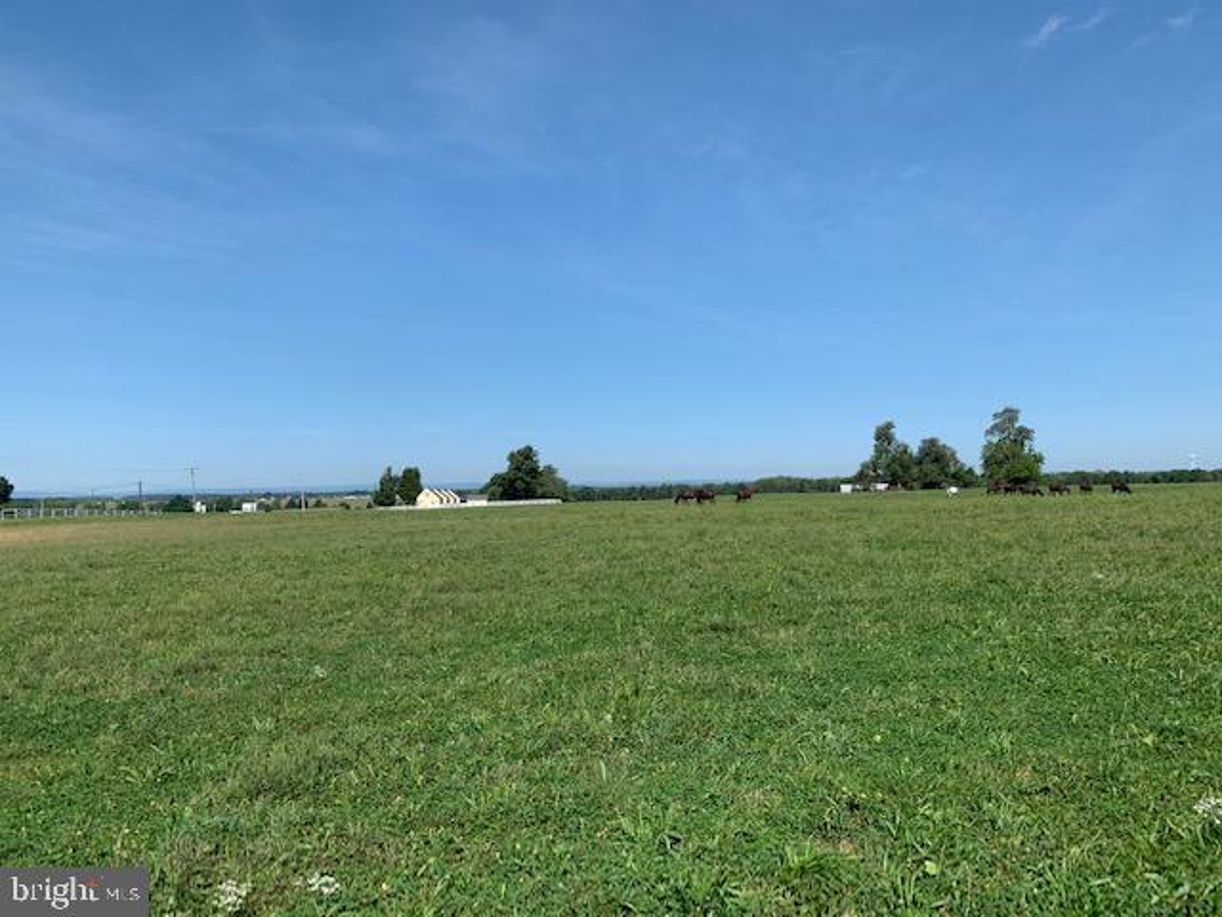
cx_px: 611
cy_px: 458
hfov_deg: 67.3
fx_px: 918
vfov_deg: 53.1
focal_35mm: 26
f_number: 1.8
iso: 25
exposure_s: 1/2545
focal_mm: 4.25
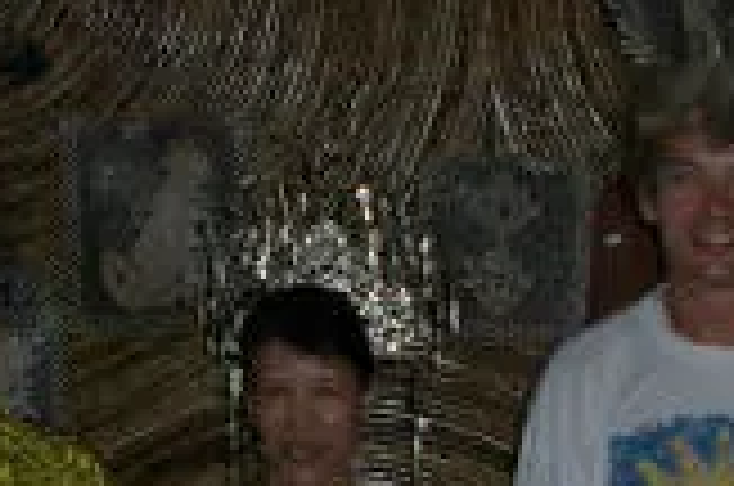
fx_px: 3500
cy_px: 428
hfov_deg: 12.0
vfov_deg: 7.9
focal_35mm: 172
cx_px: 369
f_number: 2.6
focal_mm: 5.8
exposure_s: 1/40
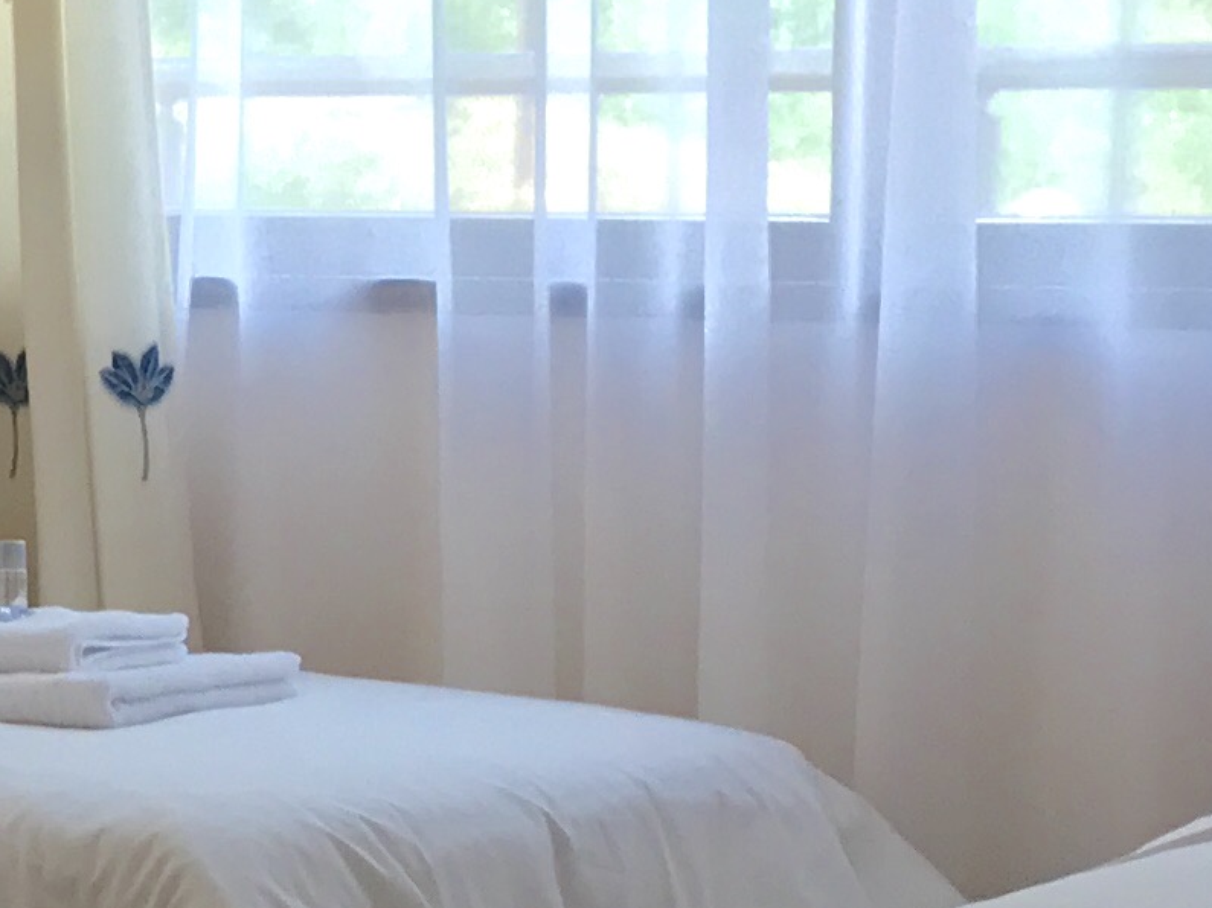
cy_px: 358
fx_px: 4971
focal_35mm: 142
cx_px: -1343
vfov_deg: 10.4
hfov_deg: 12.1
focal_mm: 3.99
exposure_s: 1/100
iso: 25
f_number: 1.8
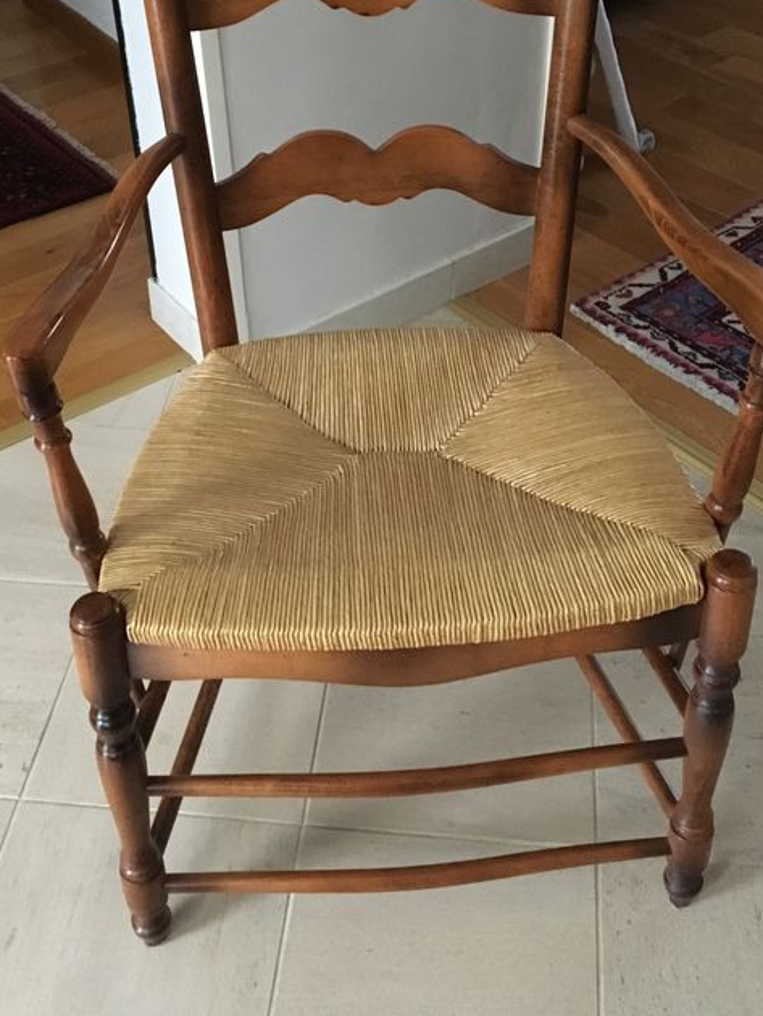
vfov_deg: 40.7
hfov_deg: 31.5
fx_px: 1351
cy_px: 331
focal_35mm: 46
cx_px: 377
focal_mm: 4.15
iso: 320
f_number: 2.2
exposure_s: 1/17
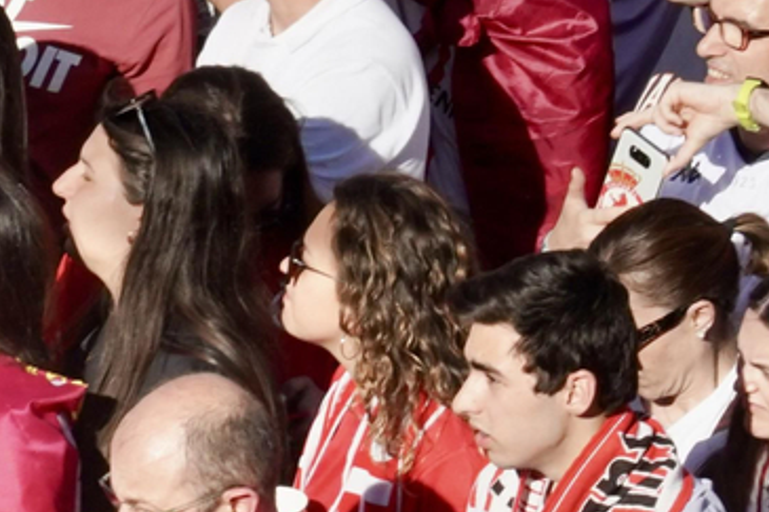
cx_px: -339
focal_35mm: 575
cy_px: 24
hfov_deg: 3.6
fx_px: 12277
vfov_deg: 2.4
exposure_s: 1/320
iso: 800
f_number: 20
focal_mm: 105
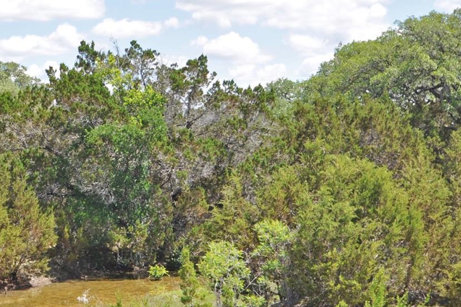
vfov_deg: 15.2
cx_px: 45
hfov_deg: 22.3
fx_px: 1138
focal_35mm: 89
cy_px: 244
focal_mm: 24
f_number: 5.6
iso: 250
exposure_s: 1/500
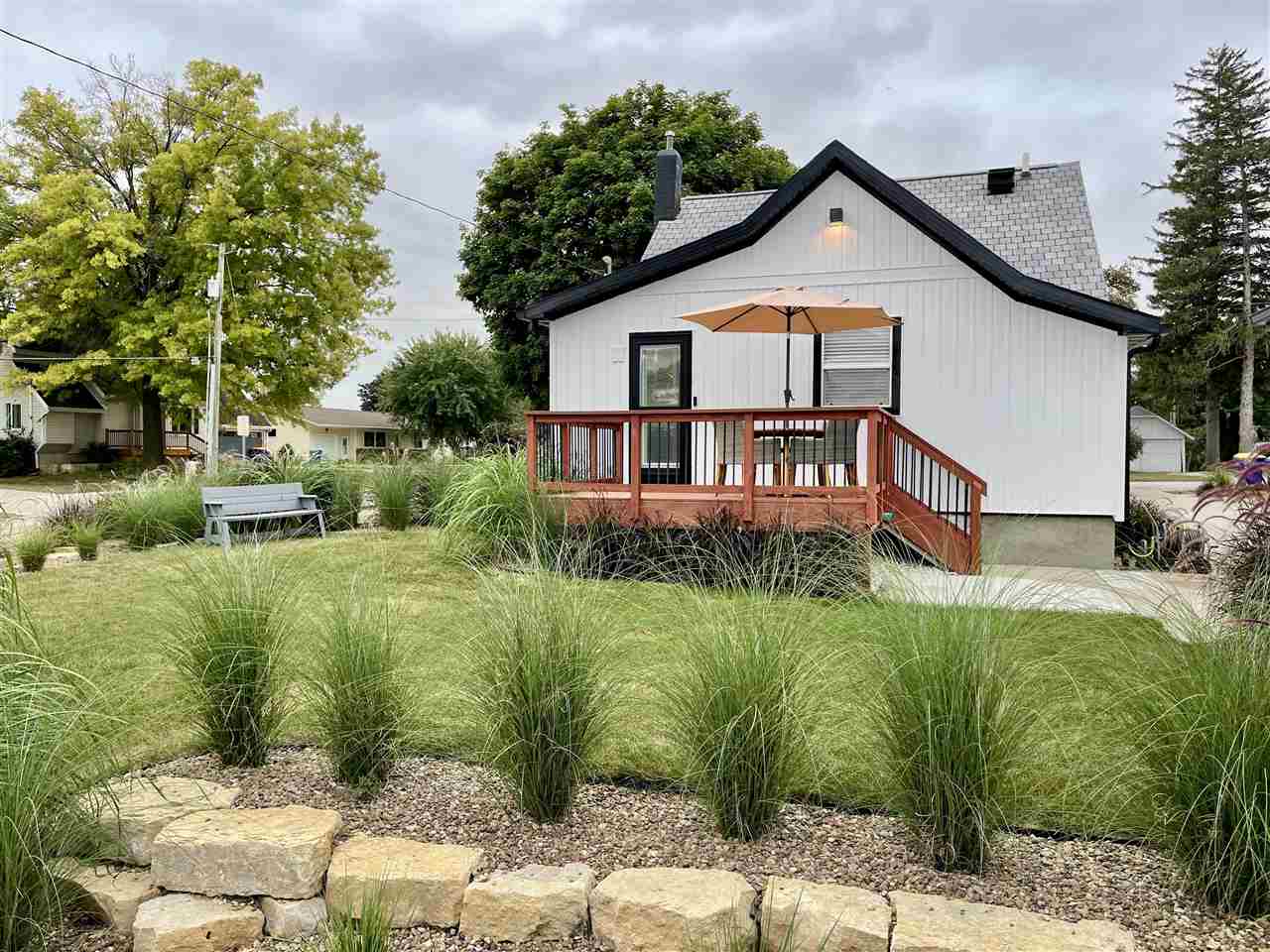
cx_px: 635
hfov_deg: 67.3
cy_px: 476
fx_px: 954
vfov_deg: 53.1
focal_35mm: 26
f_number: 1.6
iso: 32
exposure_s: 1/322
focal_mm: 5.1
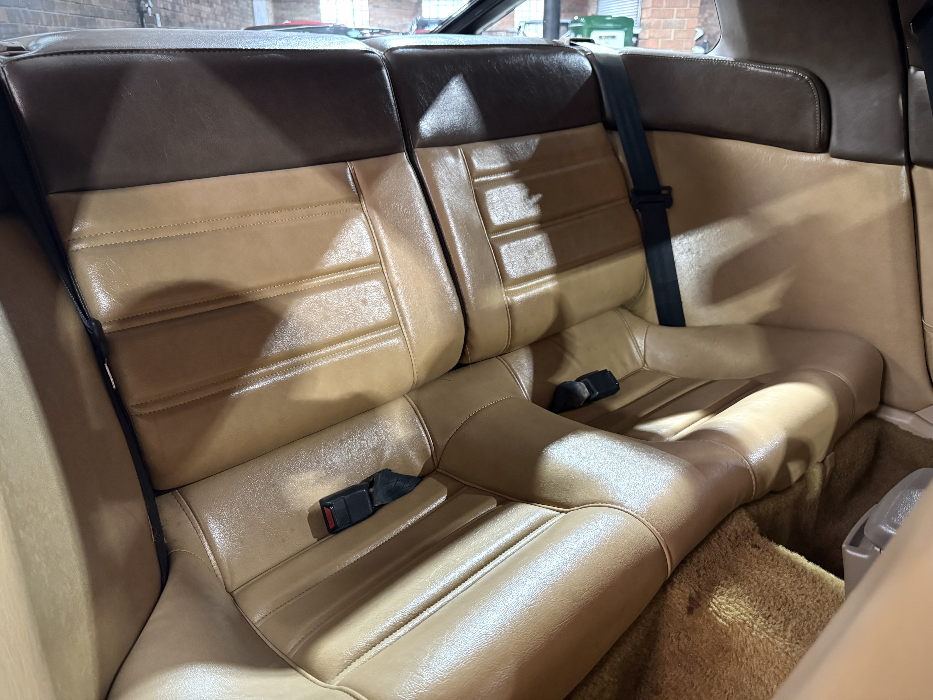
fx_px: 647
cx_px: 466
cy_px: 350
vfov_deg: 56.8
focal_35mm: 24
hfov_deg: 71.6
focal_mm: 6.76
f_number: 1.78
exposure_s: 1/33
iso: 800
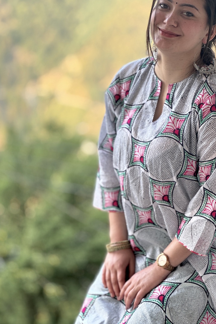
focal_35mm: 85
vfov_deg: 23.9
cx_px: 124
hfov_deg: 16.1
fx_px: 765
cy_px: 155
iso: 64
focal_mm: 9
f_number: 2.8
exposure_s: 1/99
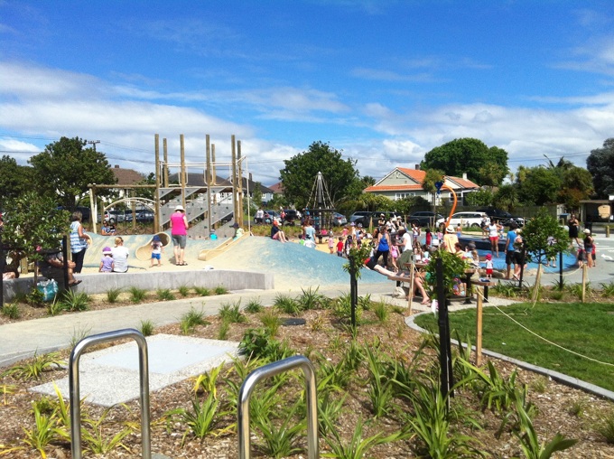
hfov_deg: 52.7
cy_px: 230
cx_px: 307
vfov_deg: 40.6
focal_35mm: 35
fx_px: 620
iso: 80
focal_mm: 3.85
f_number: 2.8
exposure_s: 1/2155
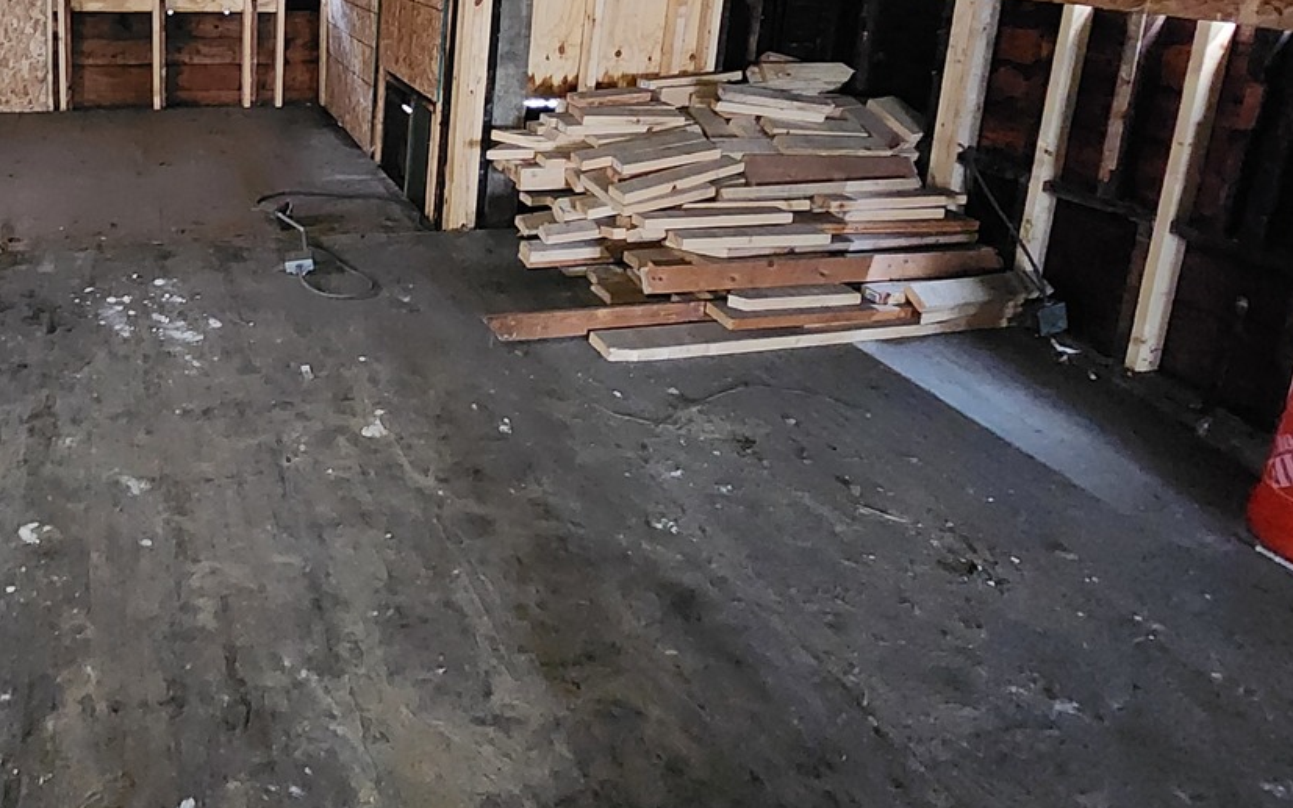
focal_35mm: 24
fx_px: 846
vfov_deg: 46.2
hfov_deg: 68.6
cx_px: 285
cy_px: 81
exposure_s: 1/24
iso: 2000
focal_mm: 2.2
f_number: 2.2
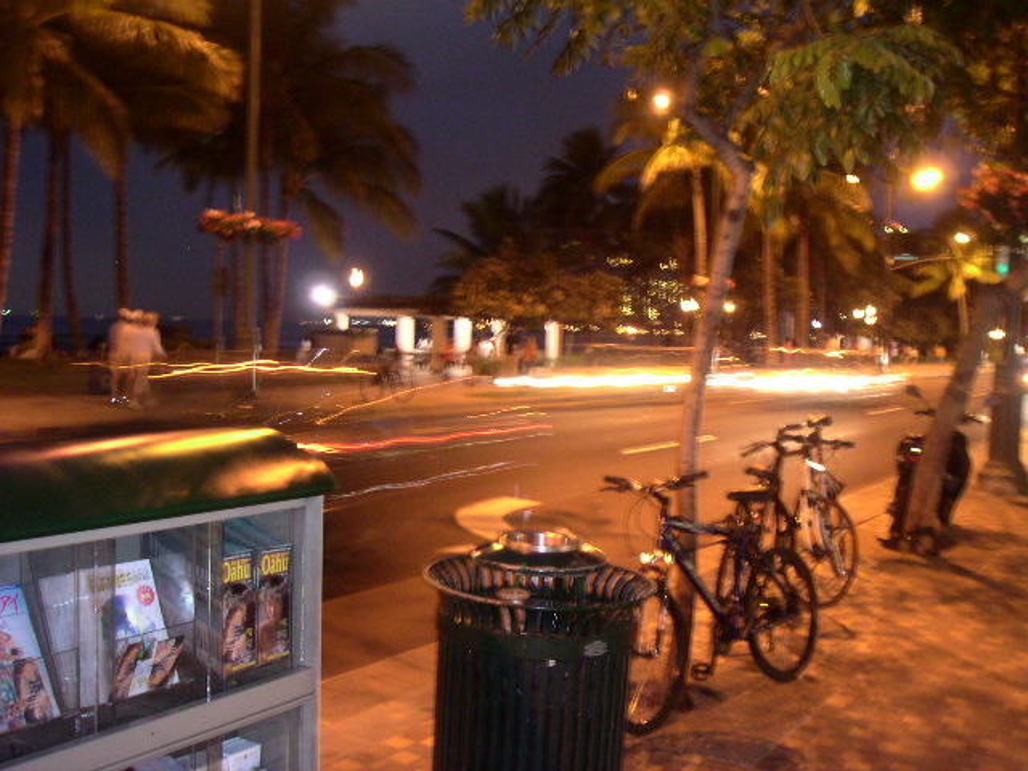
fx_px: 1128
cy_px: 386
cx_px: 514
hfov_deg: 49.0
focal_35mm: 38
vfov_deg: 37.7
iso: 160
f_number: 2.8
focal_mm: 6
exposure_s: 1/1.6
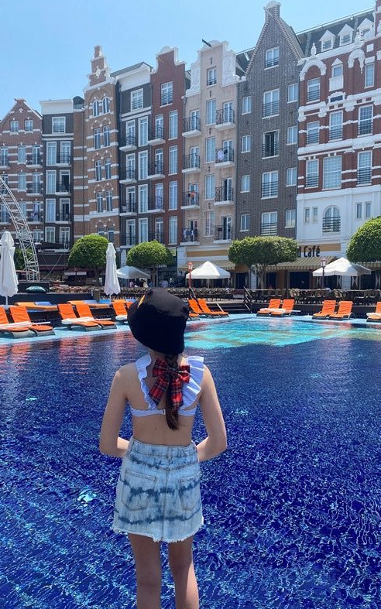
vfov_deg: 66.5
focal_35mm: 28
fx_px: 465
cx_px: 184
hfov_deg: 44.5
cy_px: 306
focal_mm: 4.25
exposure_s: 1/1838
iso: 32
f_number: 1.8
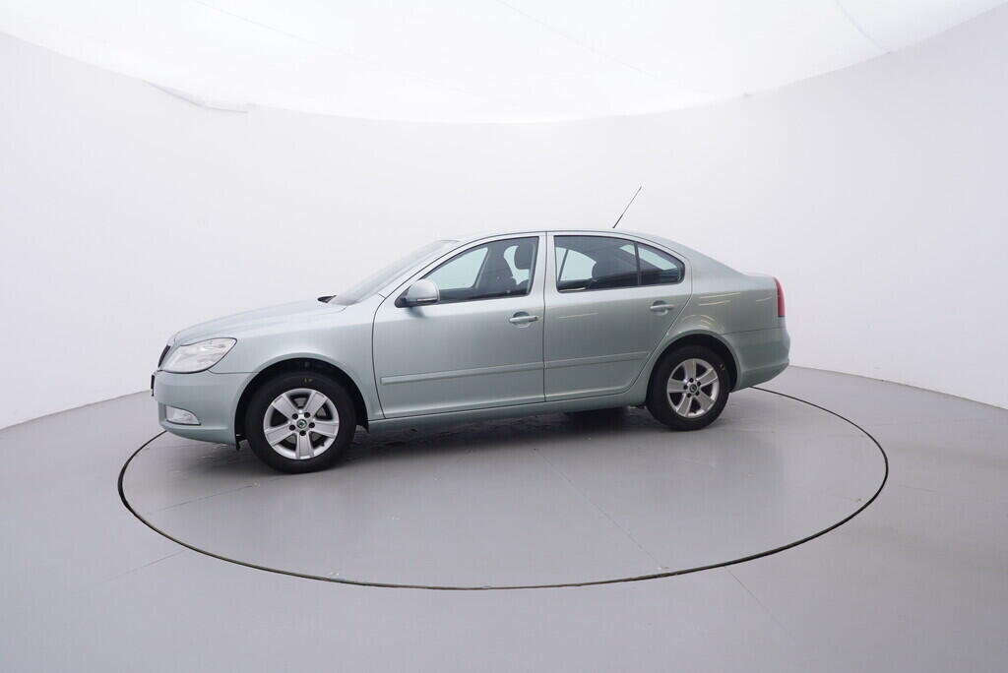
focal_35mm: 22
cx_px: 504
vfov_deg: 56.2
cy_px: 336
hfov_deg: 77.3
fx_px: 630
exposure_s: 1/80
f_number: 5
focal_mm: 15
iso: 200
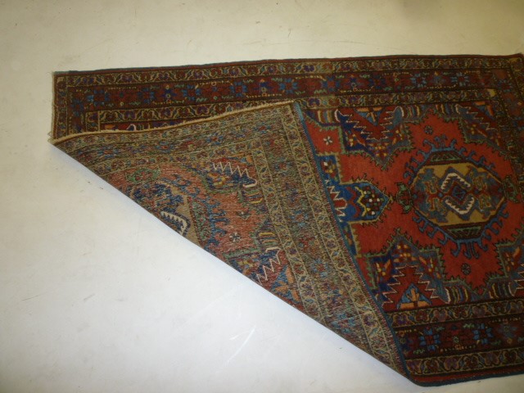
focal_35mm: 29
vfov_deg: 48.2
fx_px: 439
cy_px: 196
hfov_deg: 61.7
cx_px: 262
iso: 100
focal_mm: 5.2
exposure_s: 1/30
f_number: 3.3
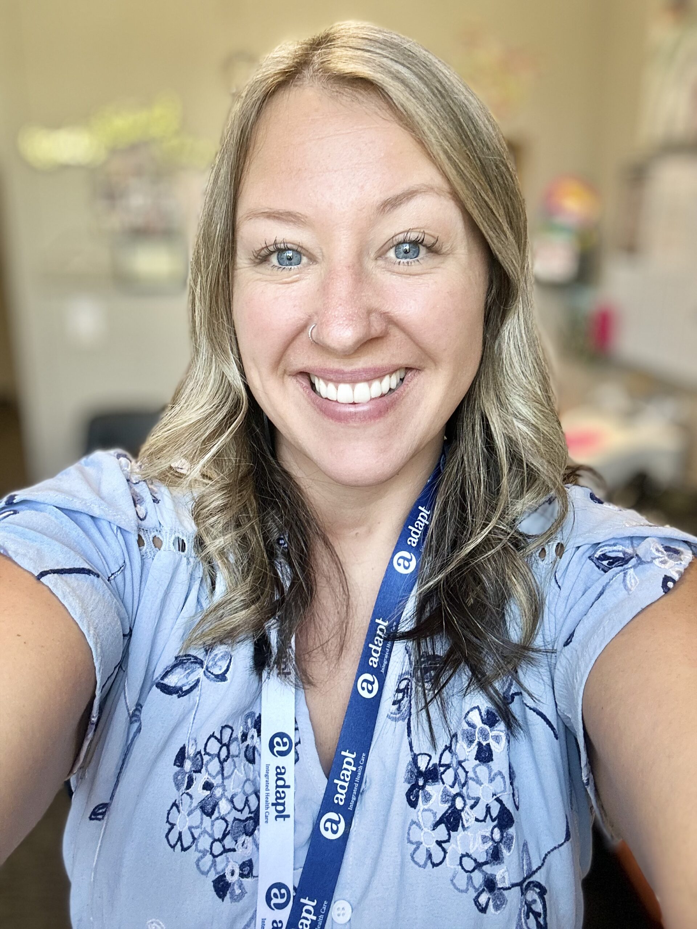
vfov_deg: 60.0
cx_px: 348
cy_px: 464
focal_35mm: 30
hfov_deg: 46.8
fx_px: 805
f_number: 1.9
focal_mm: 2.69
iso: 64
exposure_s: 1/60
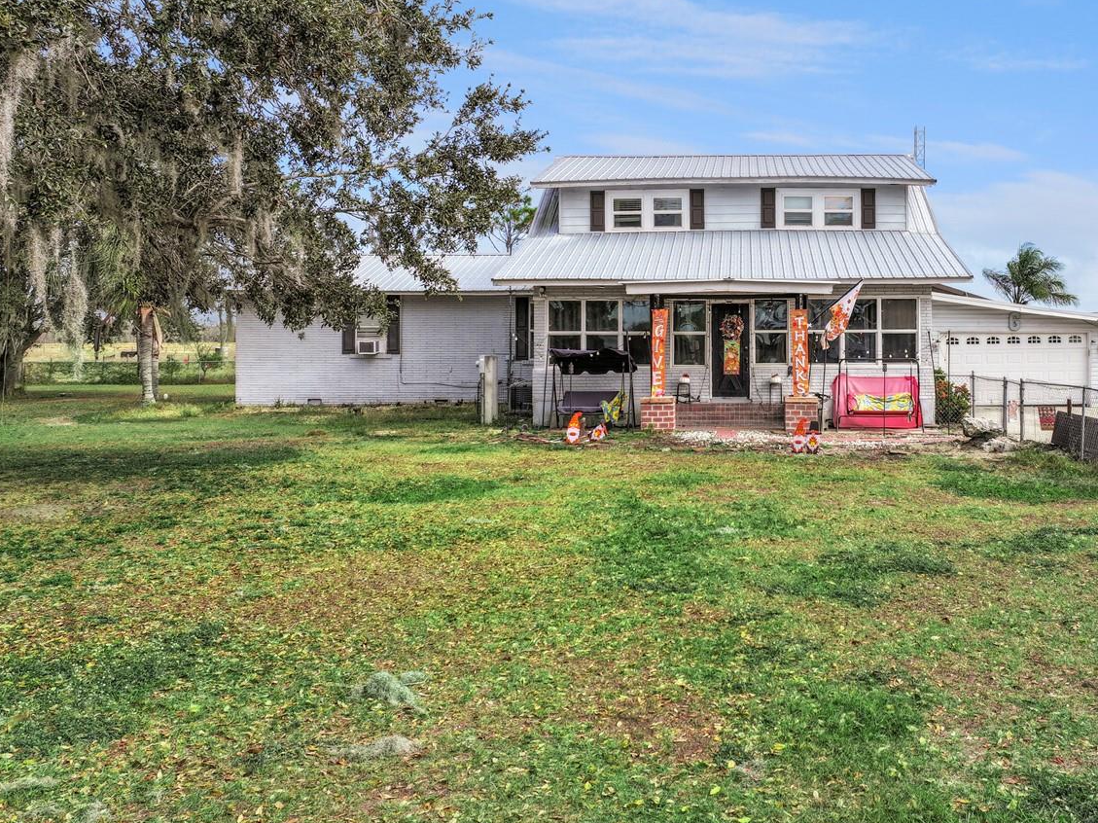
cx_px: 725
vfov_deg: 41.6
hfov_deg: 53.0
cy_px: 324
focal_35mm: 34
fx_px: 1078
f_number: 2.8
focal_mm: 12.3
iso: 180
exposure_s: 1/2500
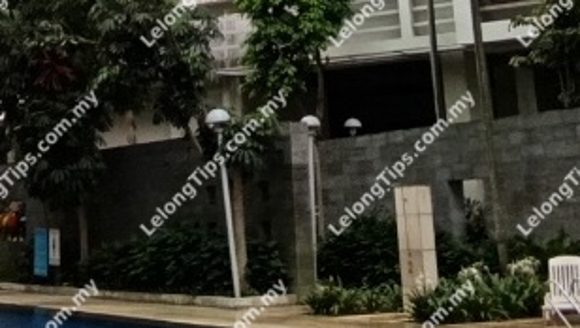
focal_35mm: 66
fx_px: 1016
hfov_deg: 31.6
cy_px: -339
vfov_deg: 14.8
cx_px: 190
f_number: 2.2
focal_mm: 1.65
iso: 50
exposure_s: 1/109
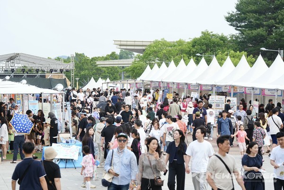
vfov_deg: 13.7
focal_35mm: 100
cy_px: 95
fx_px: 789
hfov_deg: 20.4
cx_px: 142
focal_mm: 100
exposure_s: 1/800
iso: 500
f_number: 5
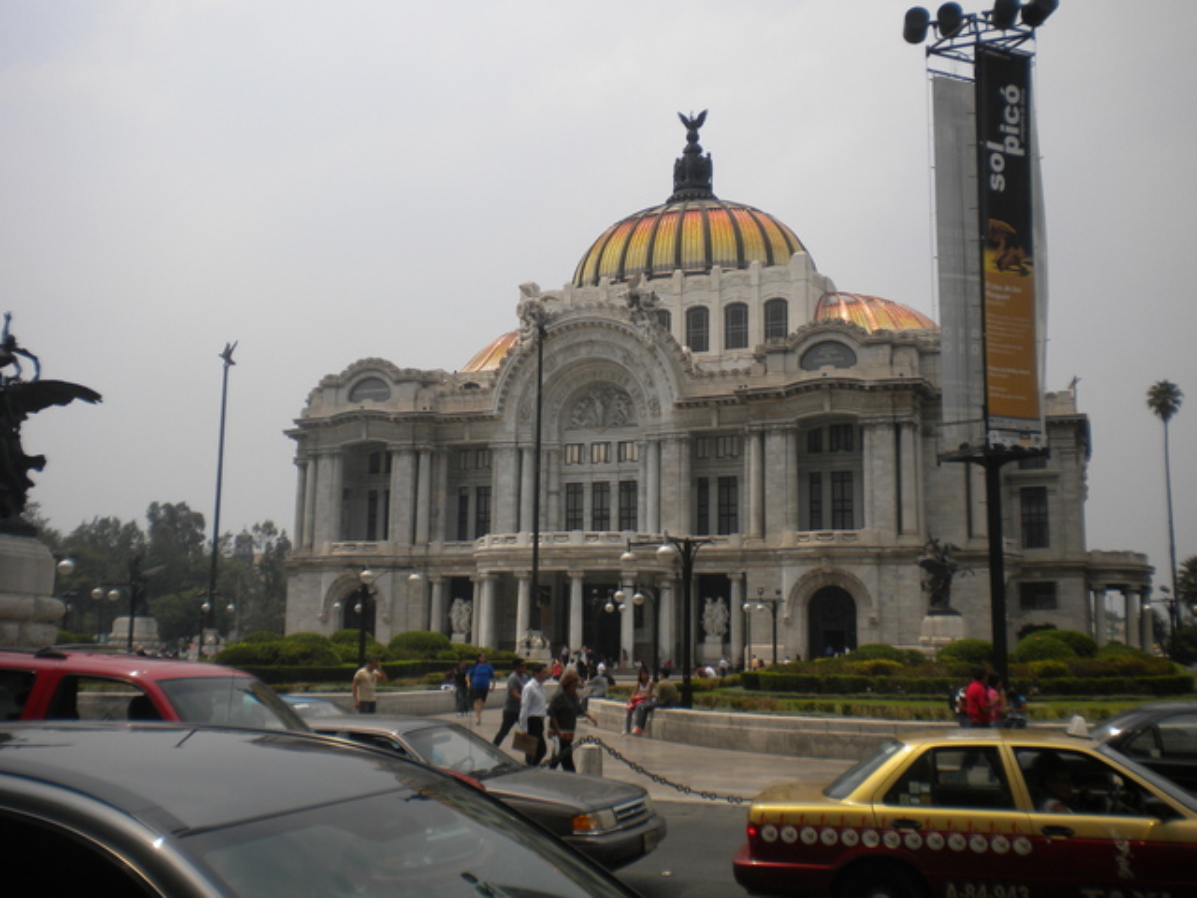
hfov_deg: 52.6
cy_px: 449
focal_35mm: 35
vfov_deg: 40.7
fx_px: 1210
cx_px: 598
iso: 80
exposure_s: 1/1000
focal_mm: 6.3
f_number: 4.6
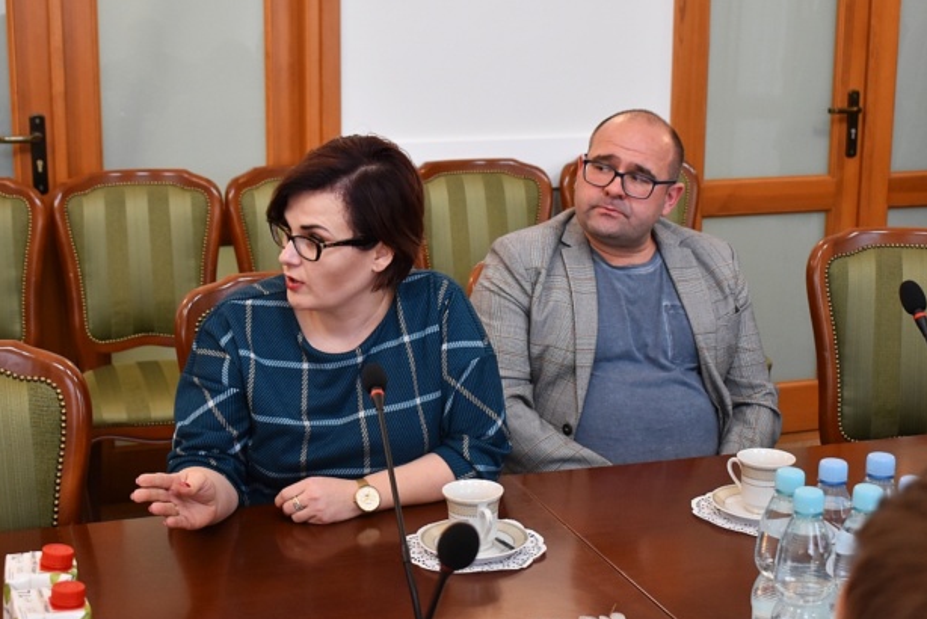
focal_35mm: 57
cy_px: 302
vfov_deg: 23.9
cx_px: 420
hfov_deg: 35.2
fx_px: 1459
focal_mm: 29
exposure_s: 1/60
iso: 1100
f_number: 4.2
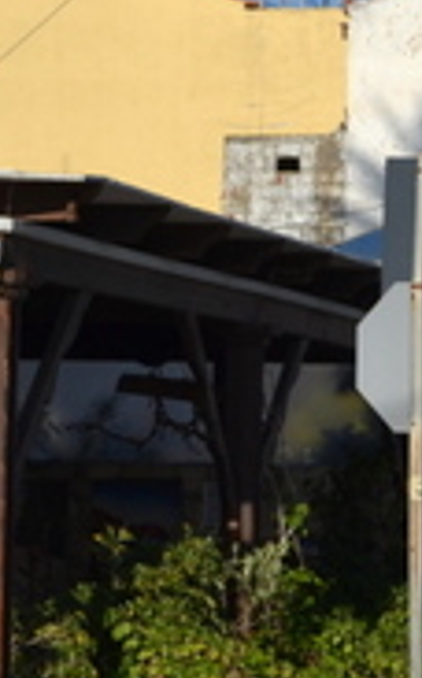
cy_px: 359
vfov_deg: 10.8
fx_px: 3583
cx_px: 1085
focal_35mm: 194
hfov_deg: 6.4
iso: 100
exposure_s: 1/320
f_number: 9
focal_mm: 29
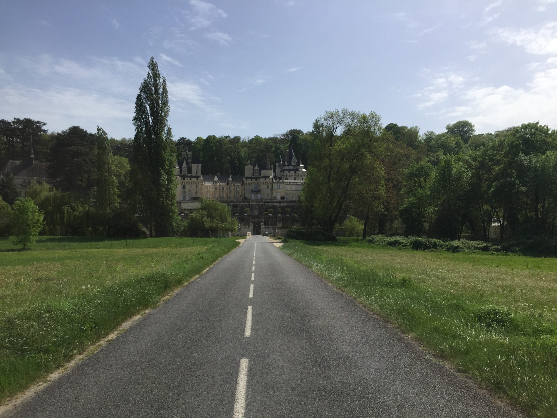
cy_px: 209
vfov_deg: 48.2
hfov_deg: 61.7
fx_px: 467
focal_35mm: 29
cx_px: 278
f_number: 2.2
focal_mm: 4.15
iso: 32
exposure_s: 1/3968
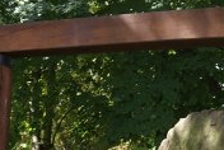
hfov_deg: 18.7
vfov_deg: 12.3
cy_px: 179
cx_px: 144
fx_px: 679
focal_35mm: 109
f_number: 5.6
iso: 100
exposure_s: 1/50
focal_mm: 20
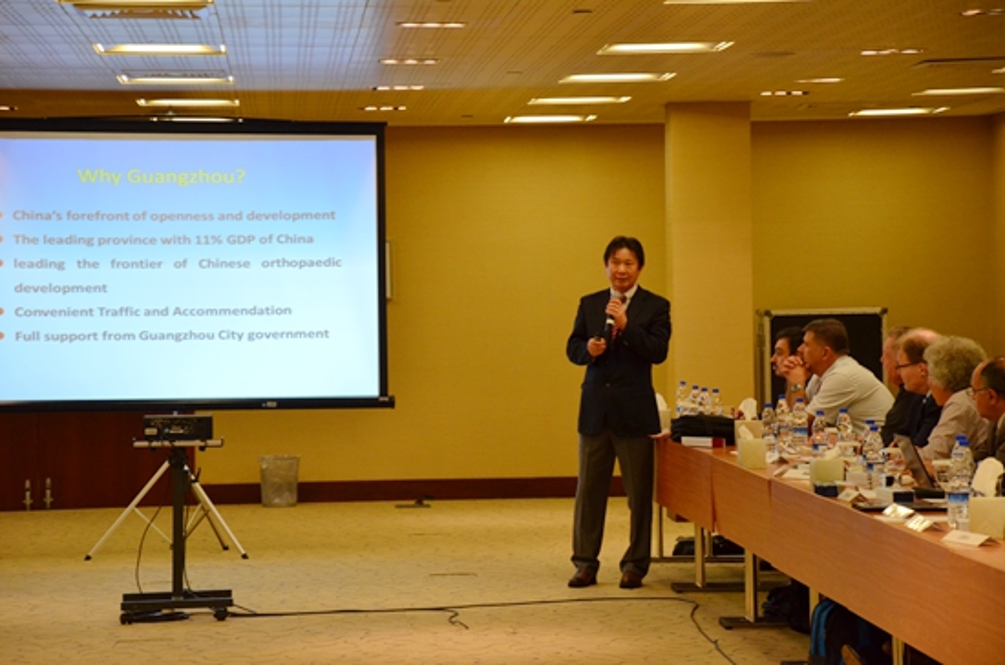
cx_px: 502
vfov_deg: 10.7
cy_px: 332
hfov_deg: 16.1
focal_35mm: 128
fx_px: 3551
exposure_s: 1/40
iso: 1000
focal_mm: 85
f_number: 5.6
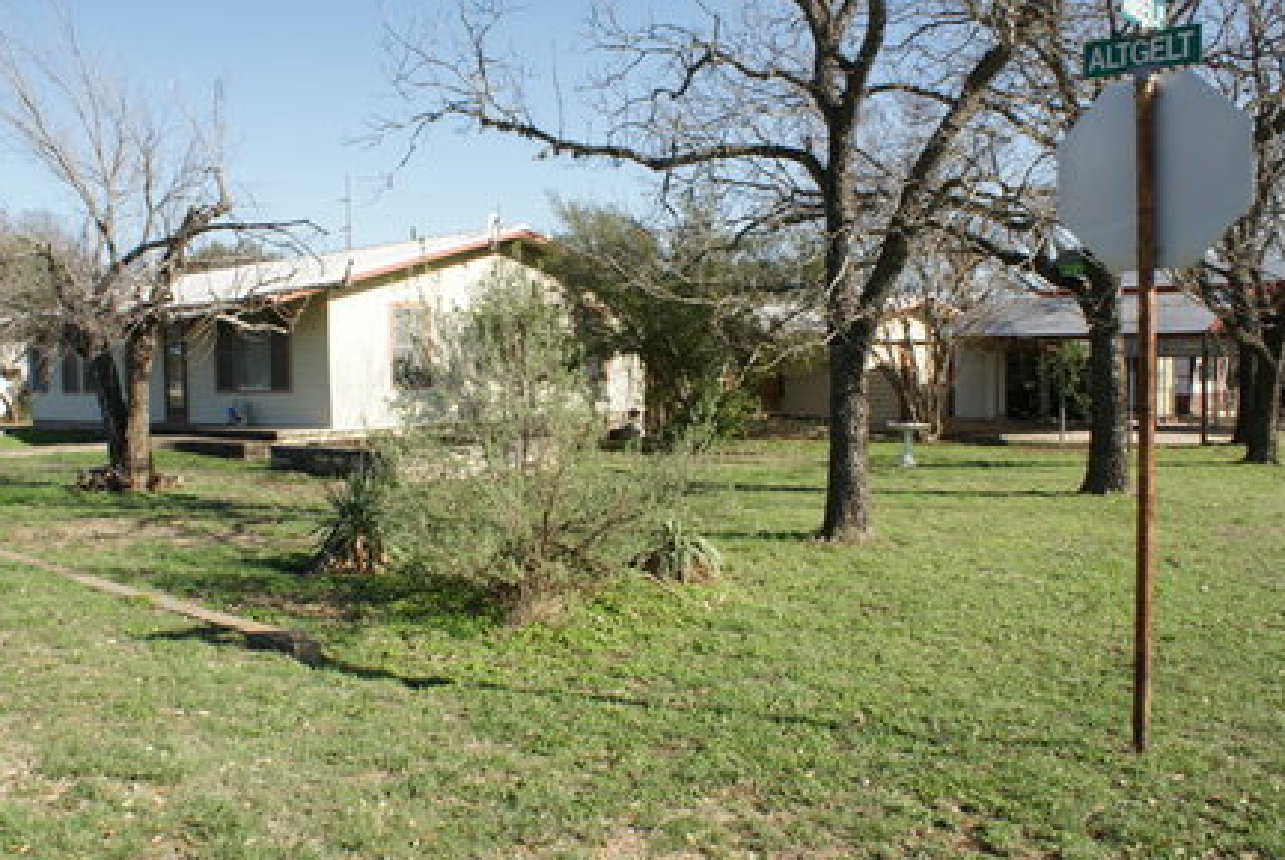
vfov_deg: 41.2
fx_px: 1143
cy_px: 417
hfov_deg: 58.6
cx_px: 580
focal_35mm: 32
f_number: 10
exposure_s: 1/250
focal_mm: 18
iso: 200
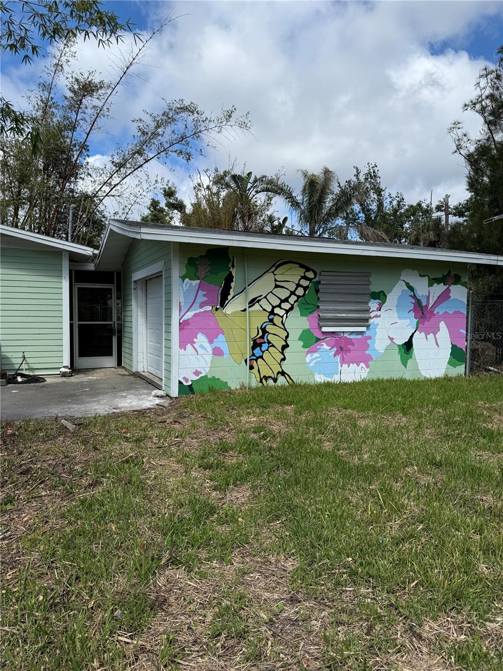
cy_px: 336
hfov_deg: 56.8
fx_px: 465
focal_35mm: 24
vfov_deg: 71.6
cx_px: 252
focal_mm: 6.76
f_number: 1.78
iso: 80
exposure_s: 1/5319
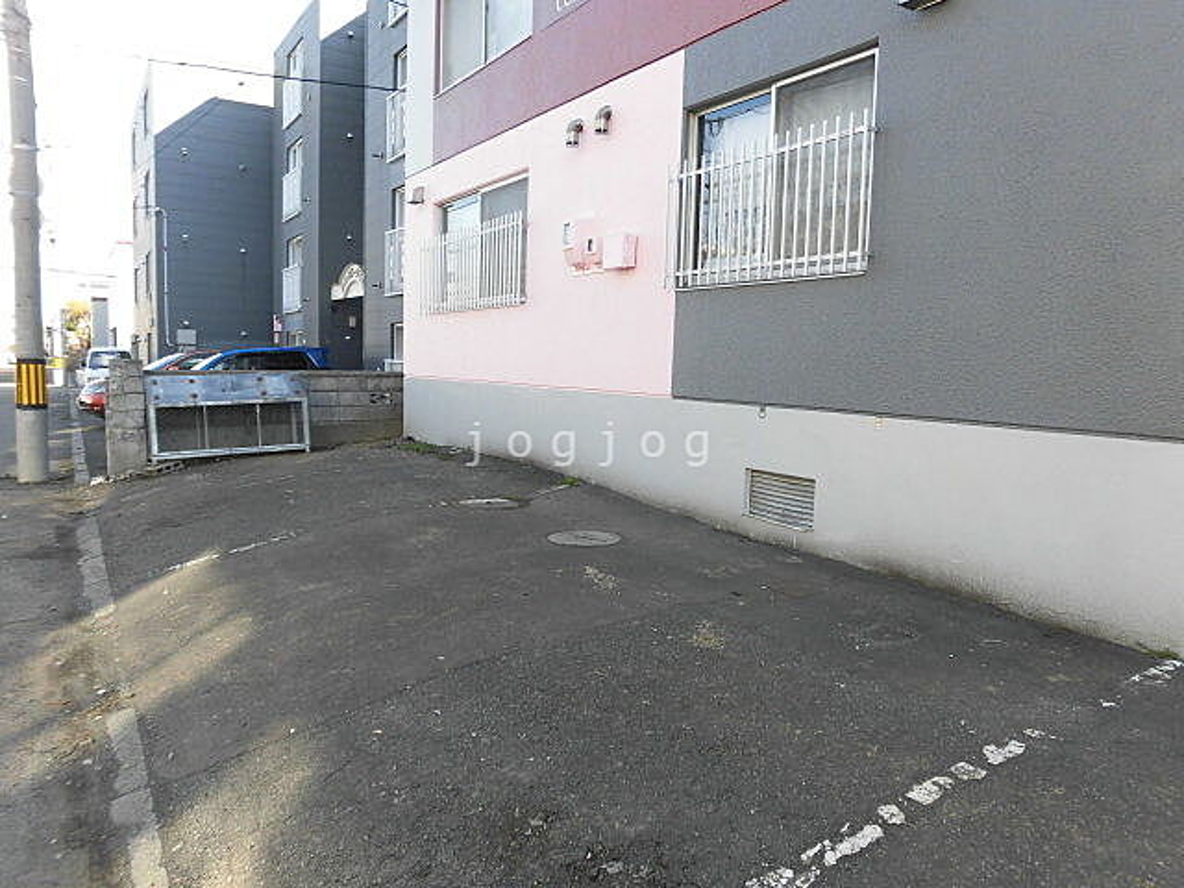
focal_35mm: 24
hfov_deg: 71.6
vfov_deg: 56.8
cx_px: 592
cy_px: 444
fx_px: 821
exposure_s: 1/200
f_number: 3.1
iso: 100
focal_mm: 4.3
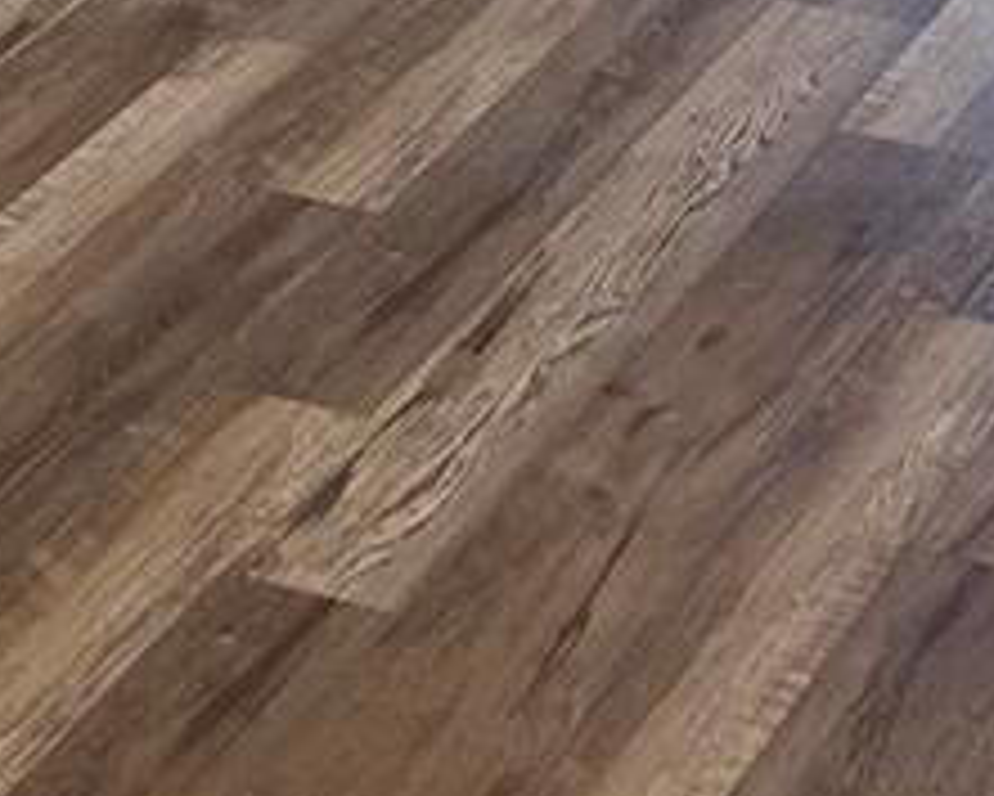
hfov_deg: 13.7
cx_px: 1088
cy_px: -1367
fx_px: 4062
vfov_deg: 9.4
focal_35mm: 138
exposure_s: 1/60
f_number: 1.6
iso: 64
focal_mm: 5.96
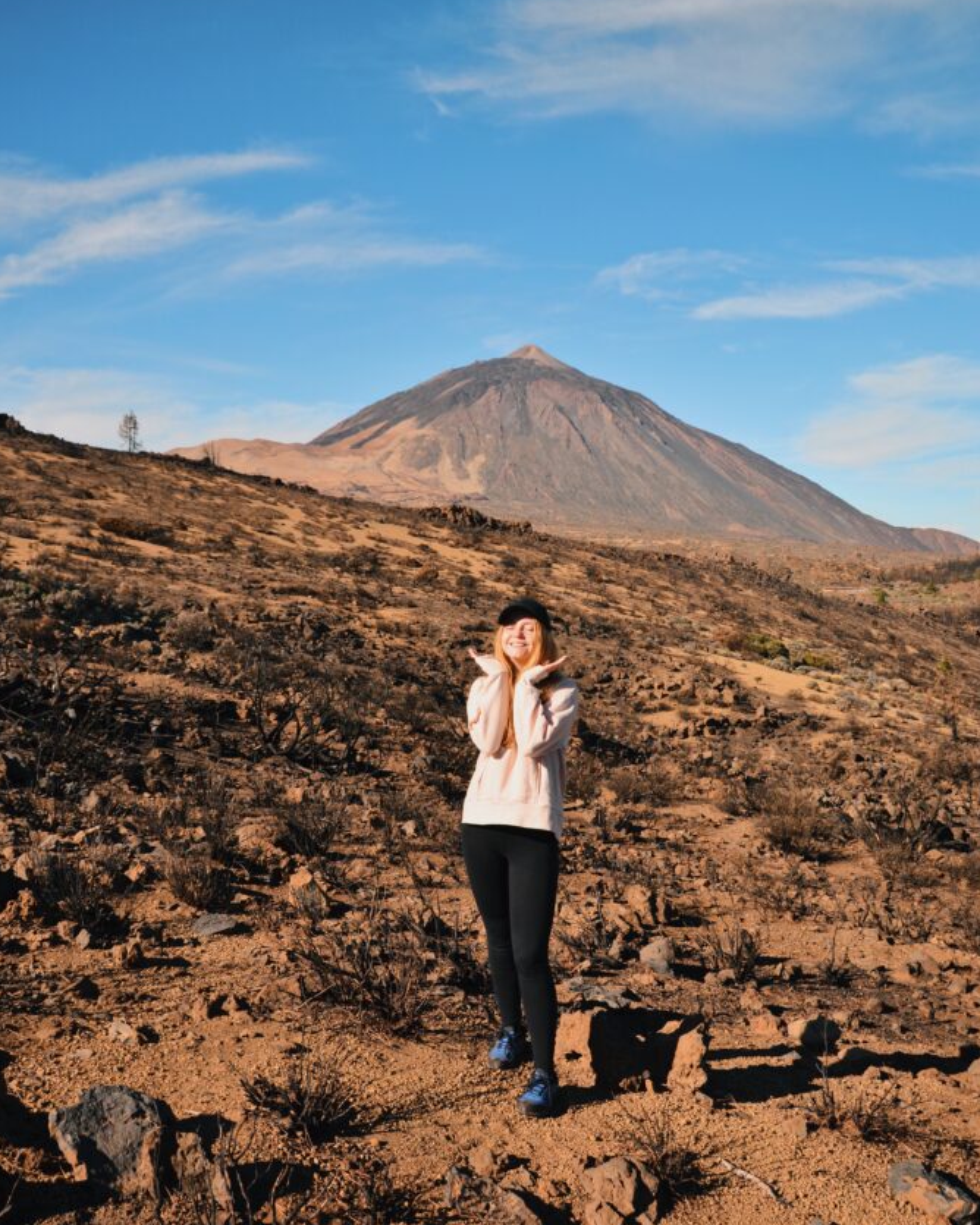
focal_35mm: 31
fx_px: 1124
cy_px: 640
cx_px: 493
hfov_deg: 47.1
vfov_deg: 57.2
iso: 320
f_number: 5.6
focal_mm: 18
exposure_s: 1/800
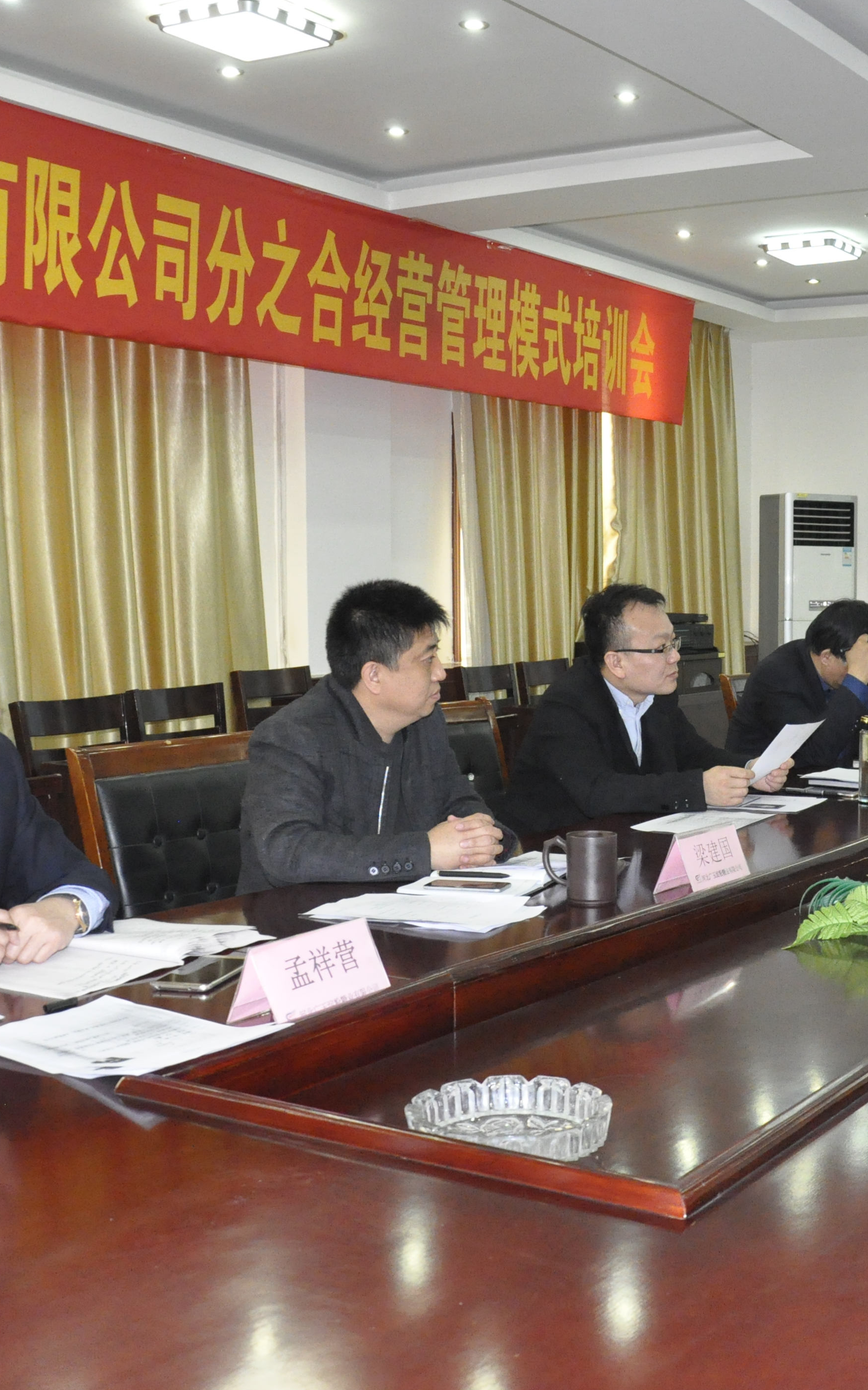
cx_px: 729
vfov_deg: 47.2
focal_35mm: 42
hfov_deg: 29.6
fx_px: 1590
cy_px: 695
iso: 3200
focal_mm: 18
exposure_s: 1/60
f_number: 5.6
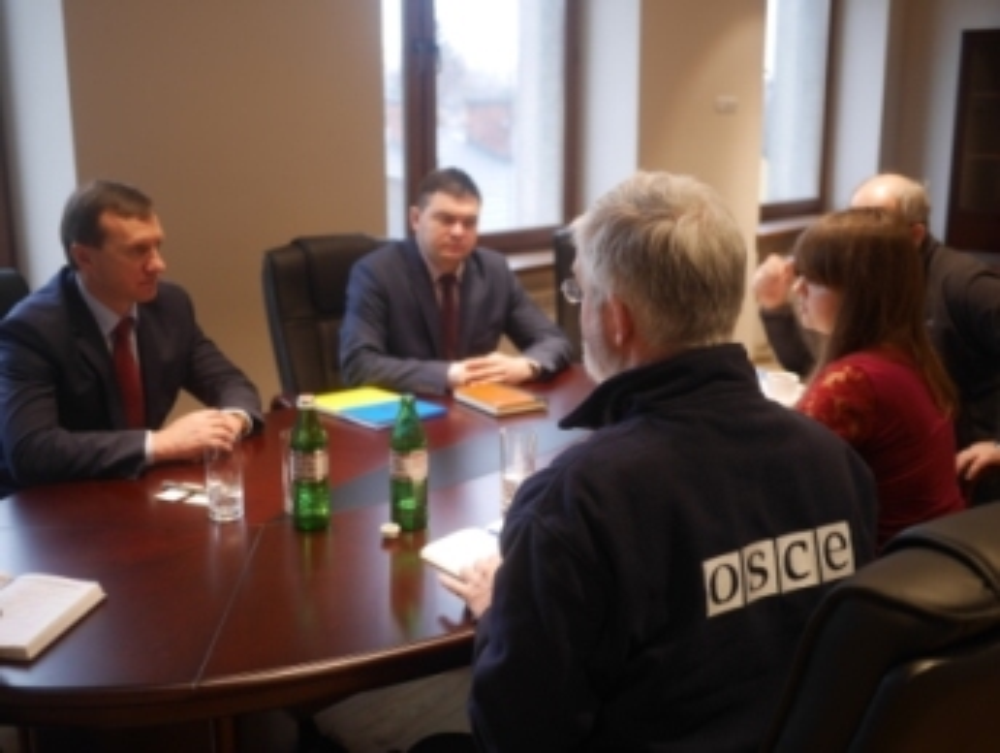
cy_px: 376
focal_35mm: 40
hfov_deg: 46.7
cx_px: 500
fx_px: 1157
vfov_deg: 36.0
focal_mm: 20
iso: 200
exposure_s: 1/60
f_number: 1.7
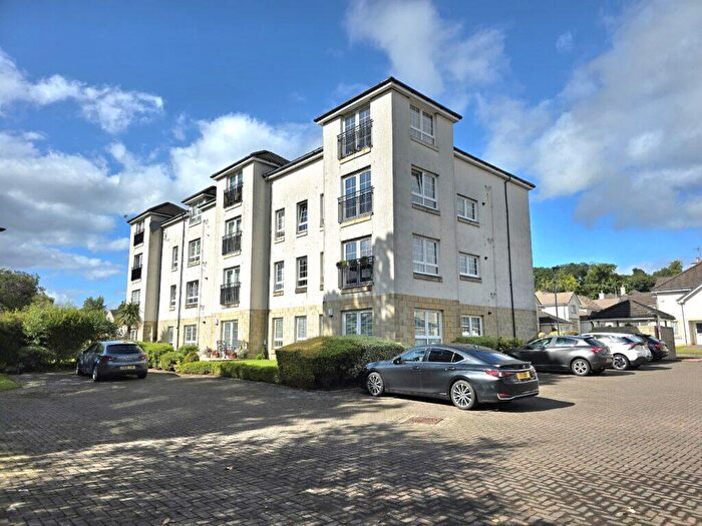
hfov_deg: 73.9
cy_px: 263
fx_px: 466
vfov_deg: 58.9
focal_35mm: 23
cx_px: 351
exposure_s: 1/1111
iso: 12
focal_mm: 6.3
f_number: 1.7
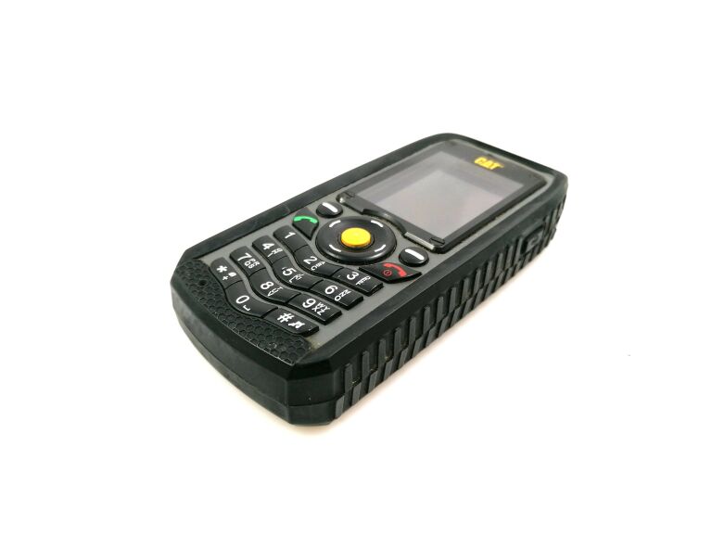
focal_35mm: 27
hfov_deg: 65.3
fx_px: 556
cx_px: 356
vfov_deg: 51.4
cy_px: 268
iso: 64
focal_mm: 4.75
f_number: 1.8
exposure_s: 1/100
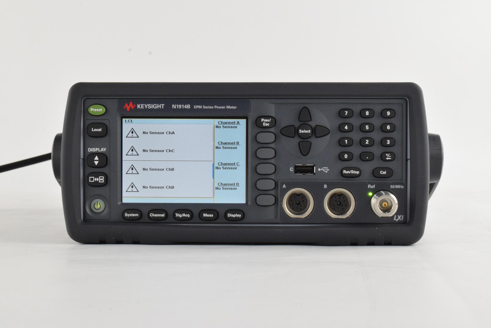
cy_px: 164
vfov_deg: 16.6
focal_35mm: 82
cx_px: 246
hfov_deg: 24.6
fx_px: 1125
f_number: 22
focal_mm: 55
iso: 1600
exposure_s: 1/30
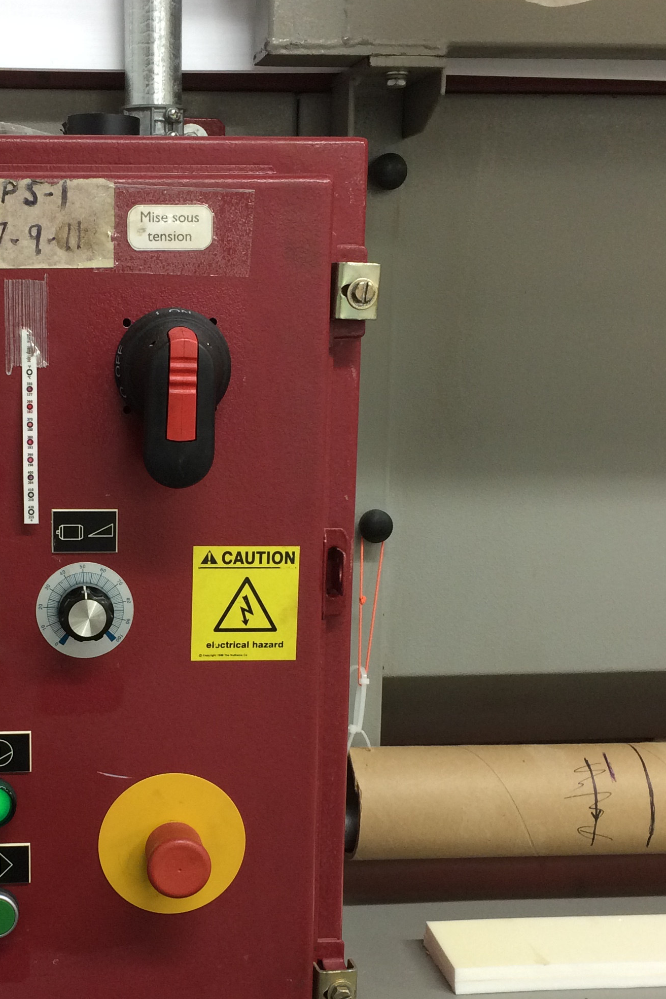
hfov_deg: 26.5
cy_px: 592
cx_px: 131
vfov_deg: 39.5
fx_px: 1387
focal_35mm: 50
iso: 100
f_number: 2.2
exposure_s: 1/30
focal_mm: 4.15
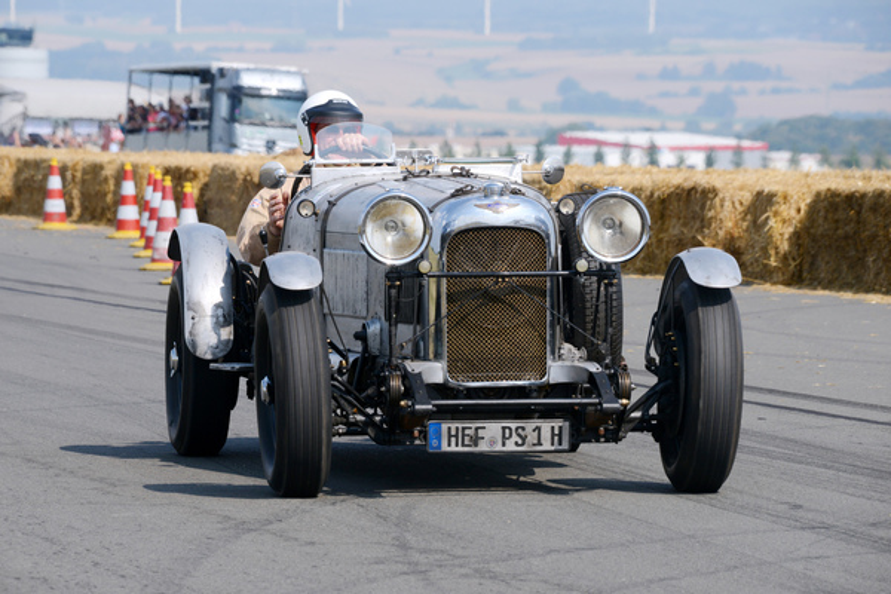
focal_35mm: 300
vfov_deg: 4.6
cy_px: 297
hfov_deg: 6.9
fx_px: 7424
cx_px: 446
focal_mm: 300
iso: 400
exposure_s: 1/500
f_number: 16
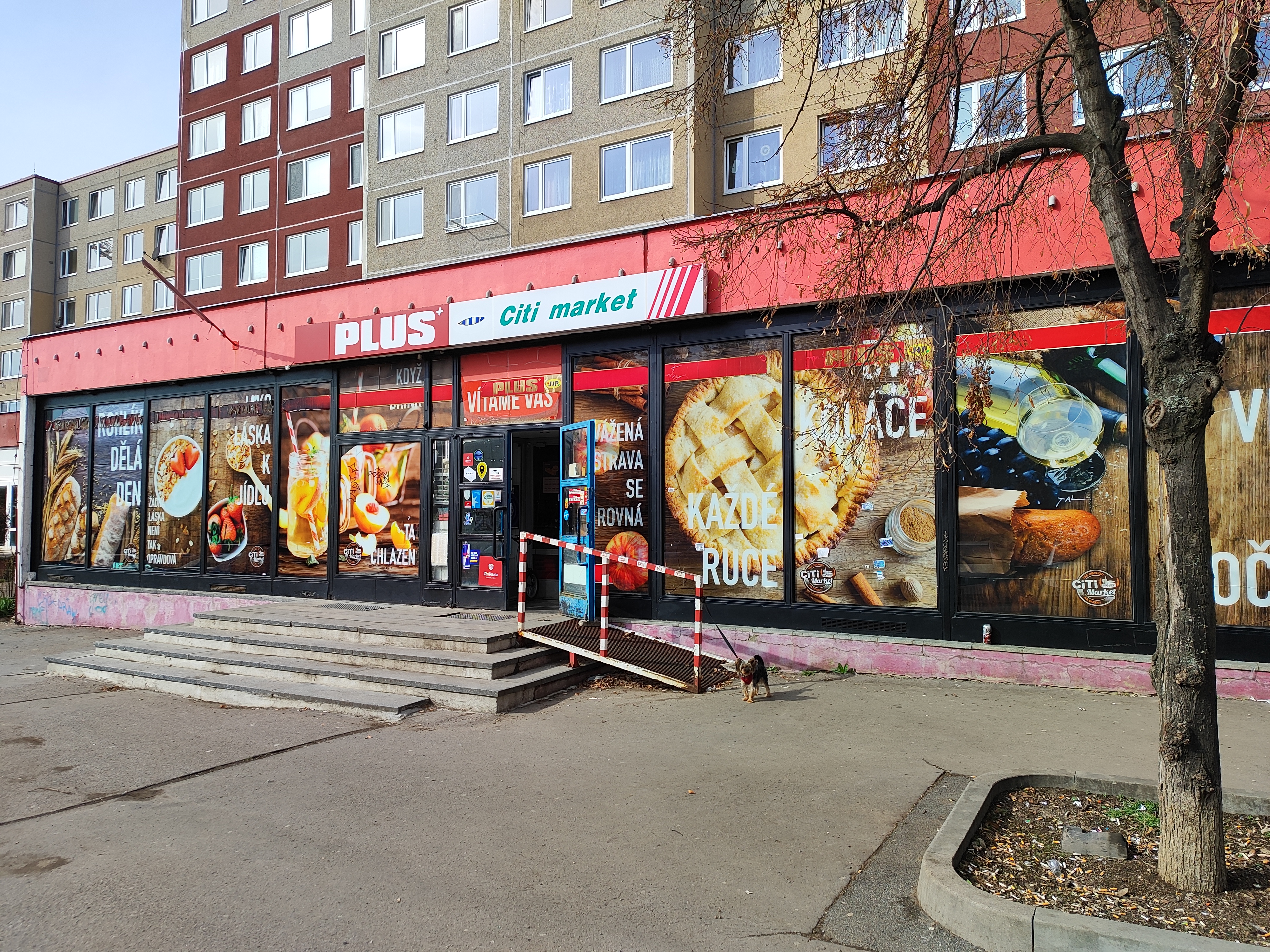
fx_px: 881
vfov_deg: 56.8
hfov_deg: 71.6
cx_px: 635
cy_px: 476
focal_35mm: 24
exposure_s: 1/630
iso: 50
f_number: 1.89
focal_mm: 5.89
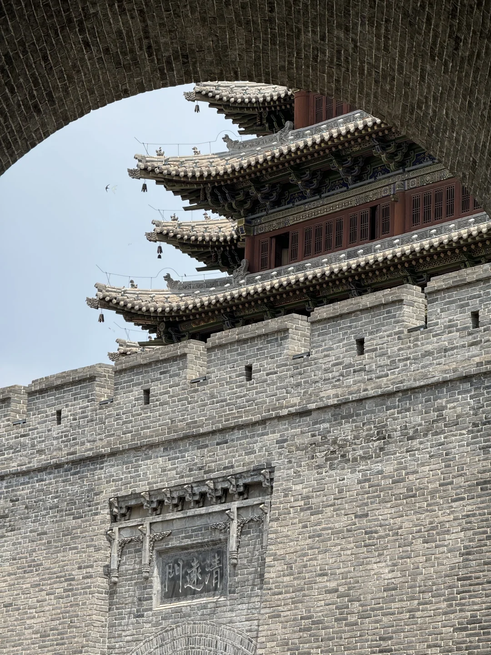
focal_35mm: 120
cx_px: 246
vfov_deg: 16.4
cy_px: 328
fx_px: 2269
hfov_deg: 12.3
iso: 50
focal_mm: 15.66
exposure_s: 1/554
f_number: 2.8
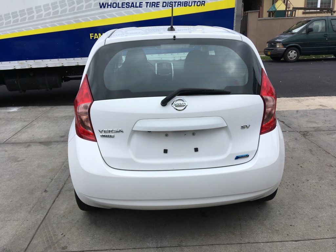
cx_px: 168
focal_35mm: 29
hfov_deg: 61.7
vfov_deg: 48.2
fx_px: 281
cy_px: 126
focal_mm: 4.15
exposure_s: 1/777
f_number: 2.2
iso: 25
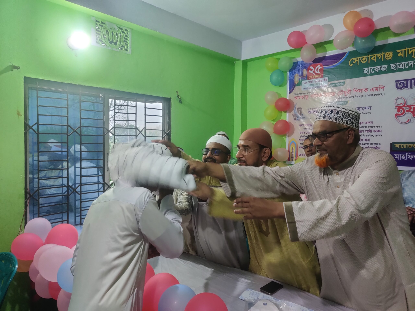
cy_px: 156
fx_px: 324
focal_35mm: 27
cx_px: 208
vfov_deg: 51.4
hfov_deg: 65.3
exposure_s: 1/20
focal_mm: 4.75
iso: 800
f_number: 1.65
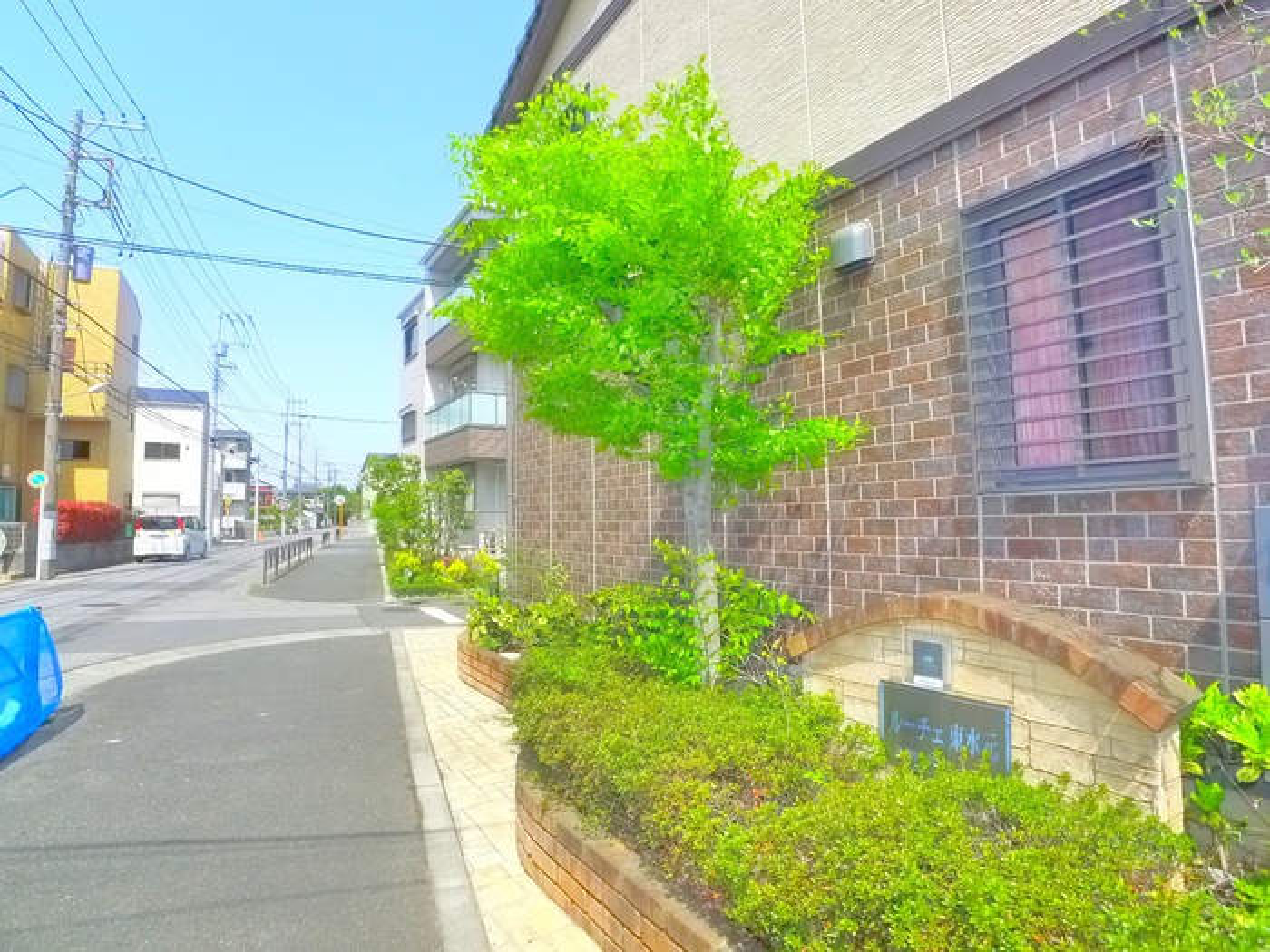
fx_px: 881
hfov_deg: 71.6
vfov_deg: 56.8
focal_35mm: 24
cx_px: 635
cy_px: 476
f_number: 4
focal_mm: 5.1
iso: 400
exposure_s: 1/500
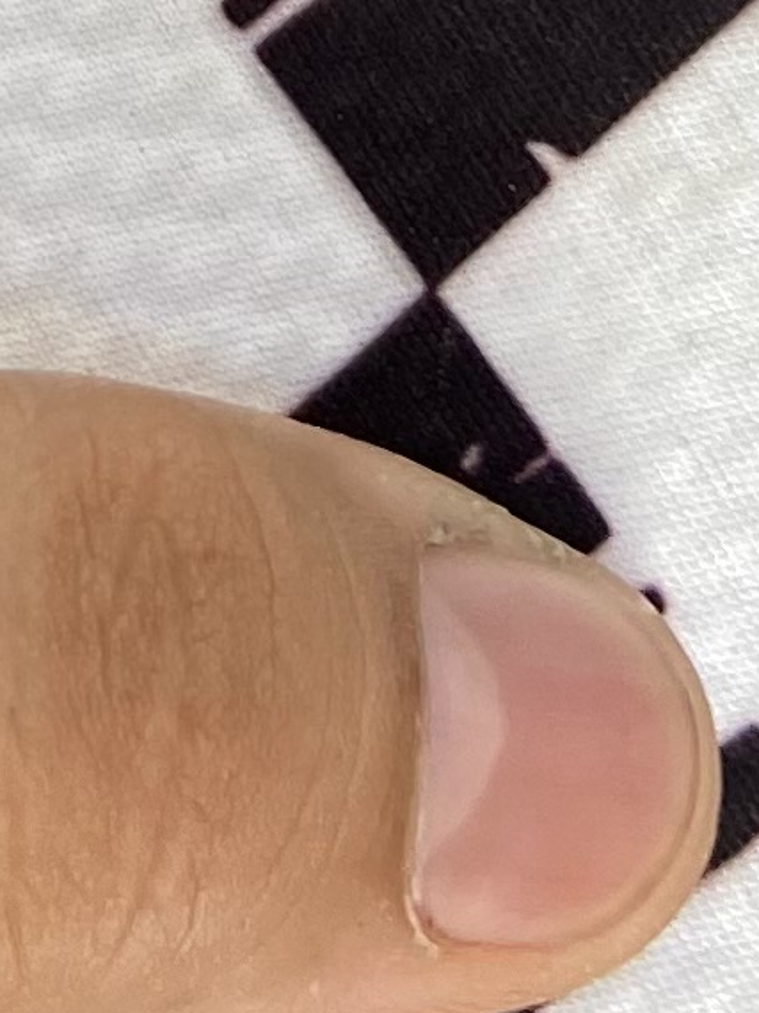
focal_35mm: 184
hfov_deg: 8.0
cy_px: -1621
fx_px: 5383
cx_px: -217
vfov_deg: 9.3
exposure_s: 1/133
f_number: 1.8
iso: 32
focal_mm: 4.25
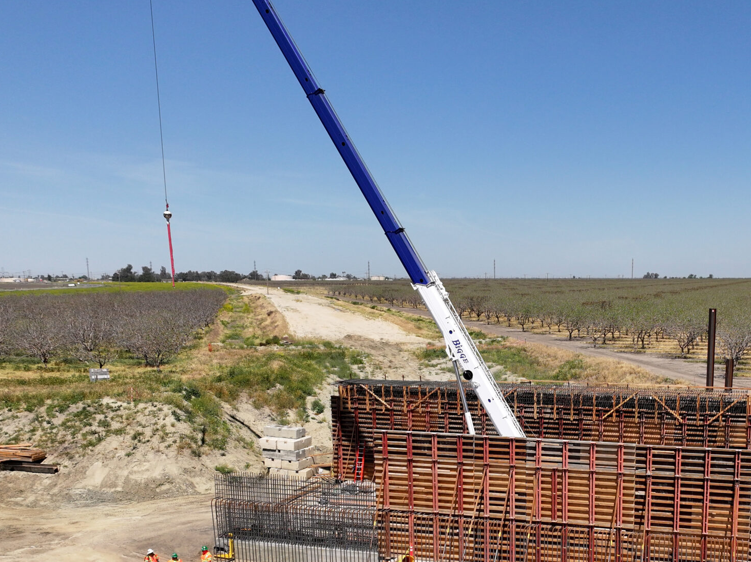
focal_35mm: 42
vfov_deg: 33.2
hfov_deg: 43.9
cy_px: 460
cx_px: 528
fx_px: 911
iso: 100
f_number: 2.8
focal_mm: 12.29
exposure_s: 1/2500
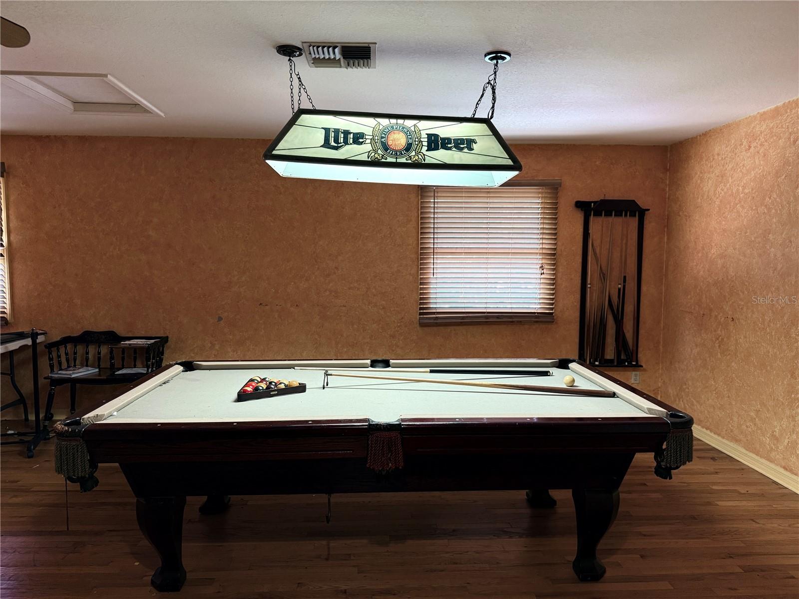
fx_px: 554
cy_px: 300
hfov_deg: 71.6
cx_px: 400
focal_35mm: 24
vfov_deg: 56.8
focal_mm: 6.76
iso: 400
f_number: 1.78
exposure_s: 1/60
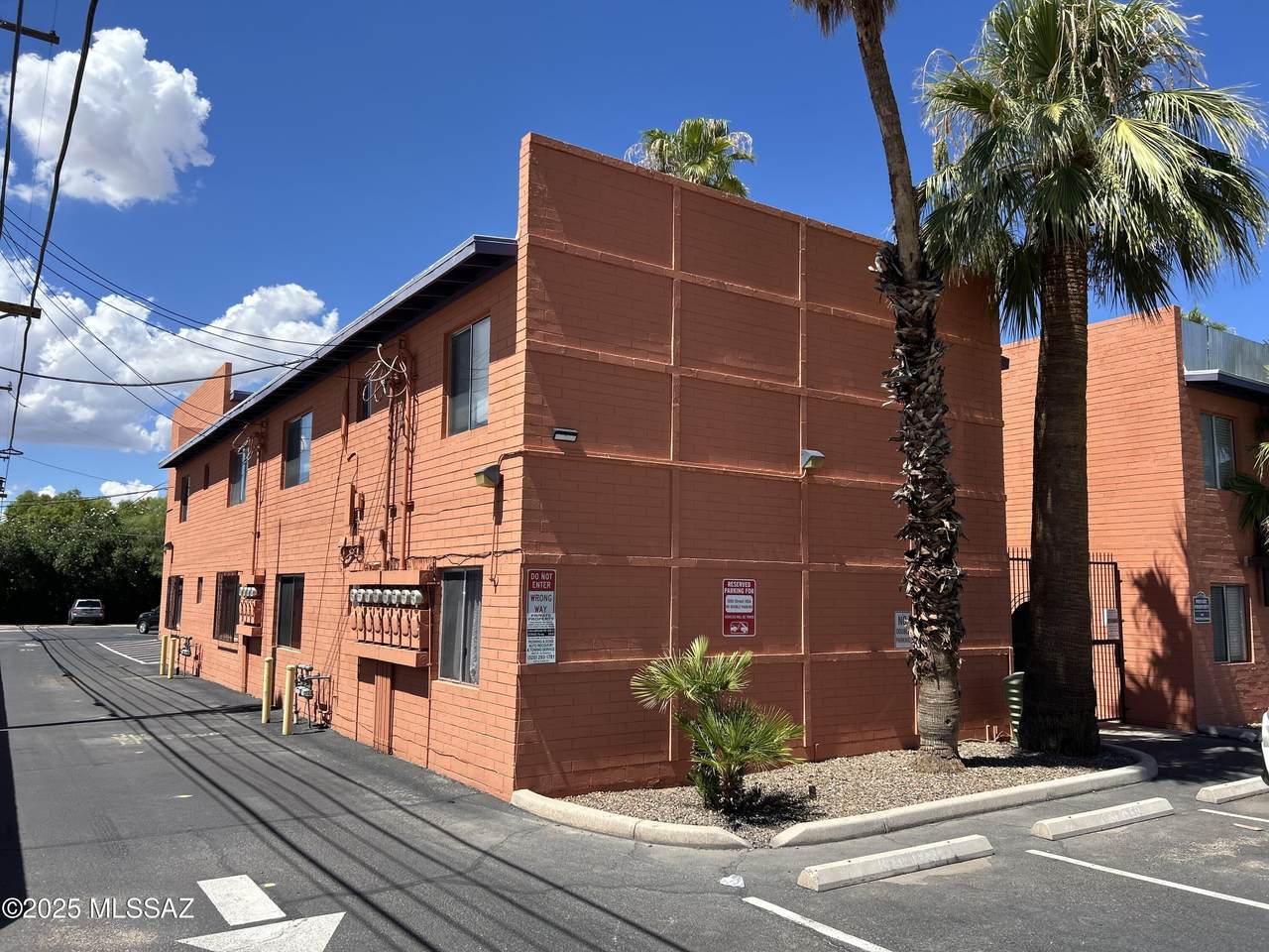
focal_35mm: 26
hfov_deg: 67.3
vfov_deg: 53.1
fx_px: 953
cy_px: 476
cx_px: 634
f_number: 1.5
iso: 50
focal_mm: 5.7
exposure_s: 1/3356
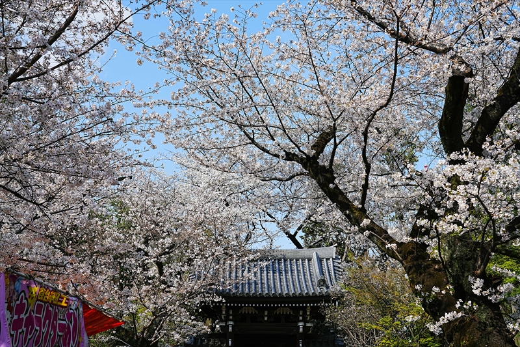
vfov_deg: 28.1
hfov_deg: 41.1
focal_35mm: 48
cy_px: 174
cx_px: 260
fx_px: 693
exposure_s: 1/320
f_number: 8
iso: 100
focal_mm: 48
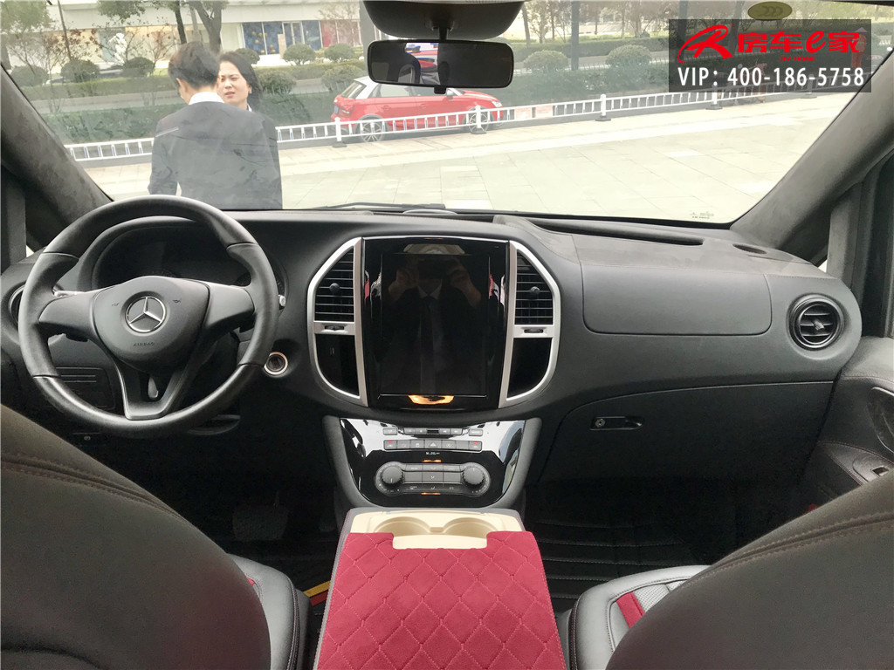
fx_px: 723
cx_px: 447
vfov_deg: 49.7
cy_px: 335
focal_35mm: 28
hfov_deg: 63.4
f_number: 1.8
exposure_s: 1/100
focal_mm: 3.99
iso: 40
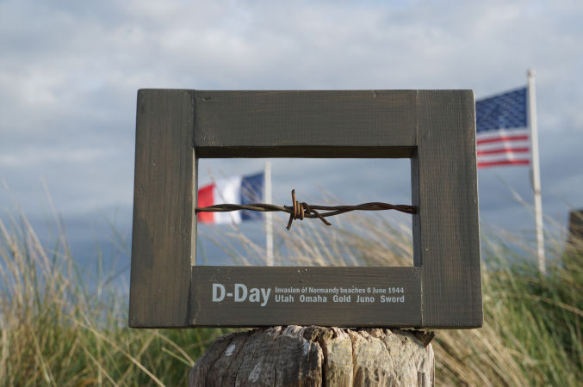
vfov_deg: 21.5
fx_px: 1019
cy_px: 194
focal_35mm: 63
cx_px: 292
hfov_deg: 31.9
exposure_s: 1/320
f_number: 9
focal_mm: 42
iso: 200
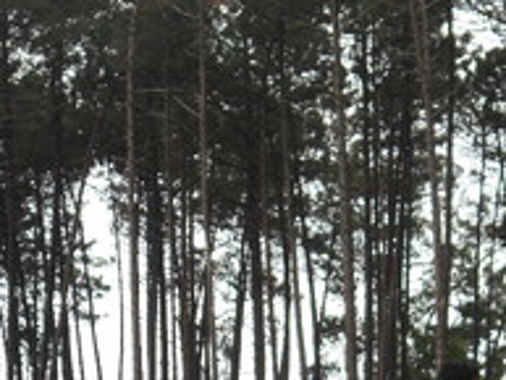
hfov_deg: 10.0
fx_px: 2881
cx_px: 461
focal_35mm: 197
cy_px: 457
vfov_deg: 7.5
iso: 80
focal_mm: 13.5
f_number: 5.8
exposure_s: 1/80
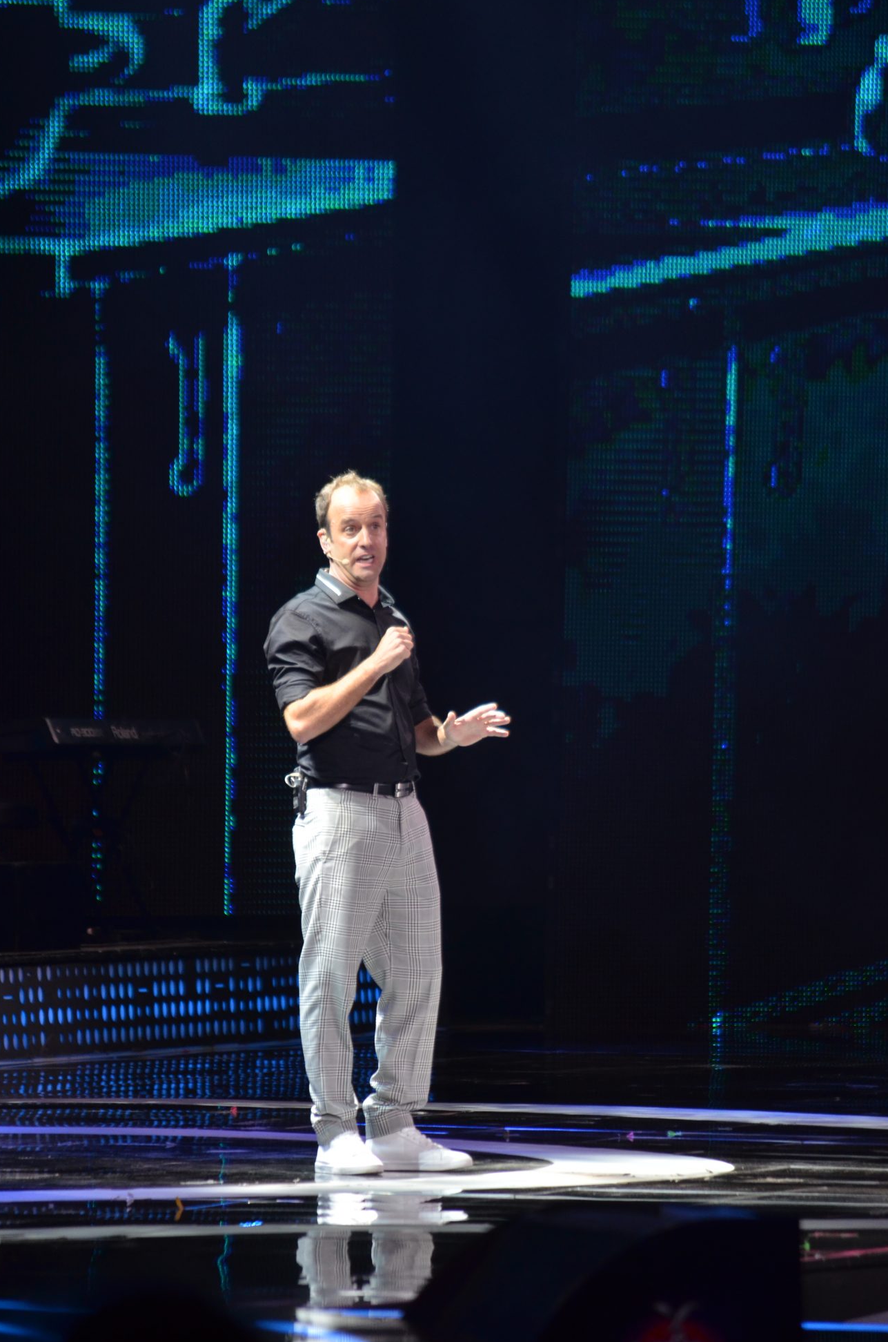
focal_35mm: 316
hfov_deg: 4.3
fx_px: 11748
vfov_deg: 6.5
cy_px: 699
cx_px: 448
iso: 800
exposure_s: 1/125
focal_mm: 200
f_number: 5.6
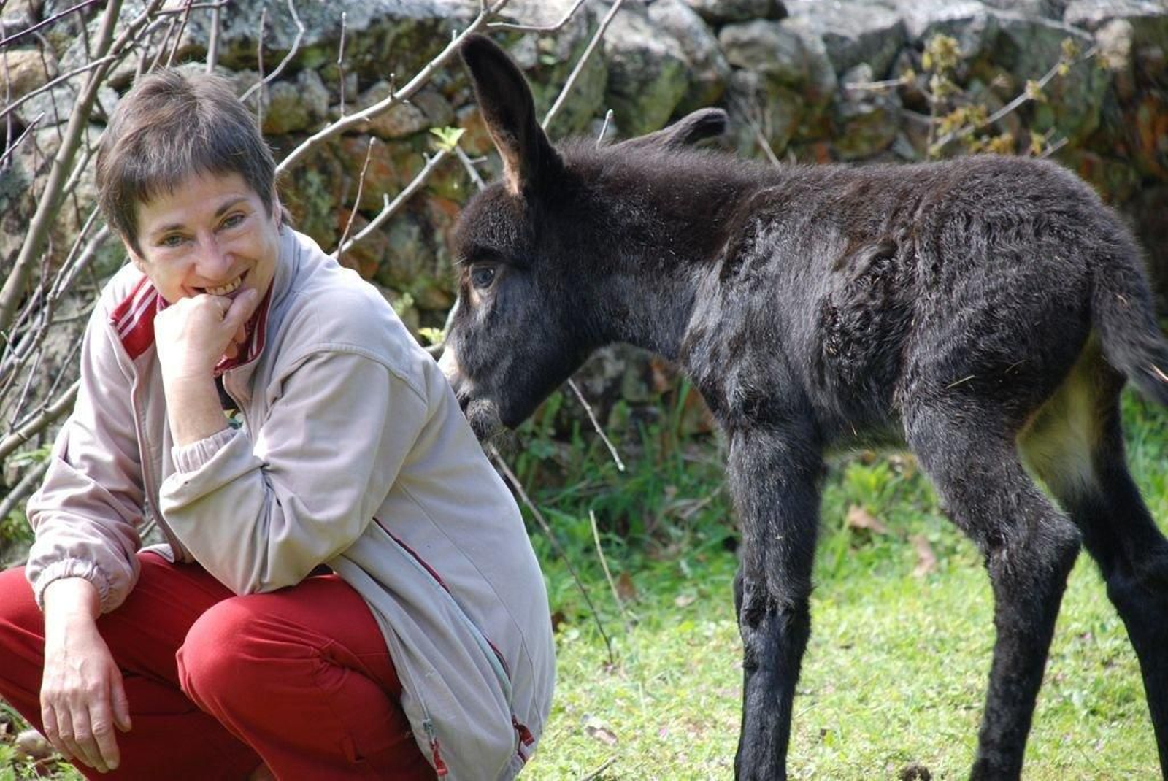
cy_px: 390
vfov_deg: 6.8
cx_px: 584
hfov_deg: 10.2
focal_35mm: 202
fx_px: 6576
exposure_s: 1/125
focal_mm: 135
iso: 360
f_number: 5.6
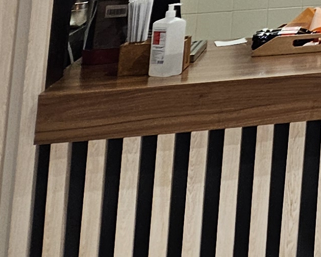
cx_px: 819
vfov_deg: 9.4
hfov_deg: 11.0
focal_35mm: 142
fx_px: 1349
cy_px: -411
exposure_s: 1/100
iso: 125
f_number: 1.8
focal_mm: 5.4
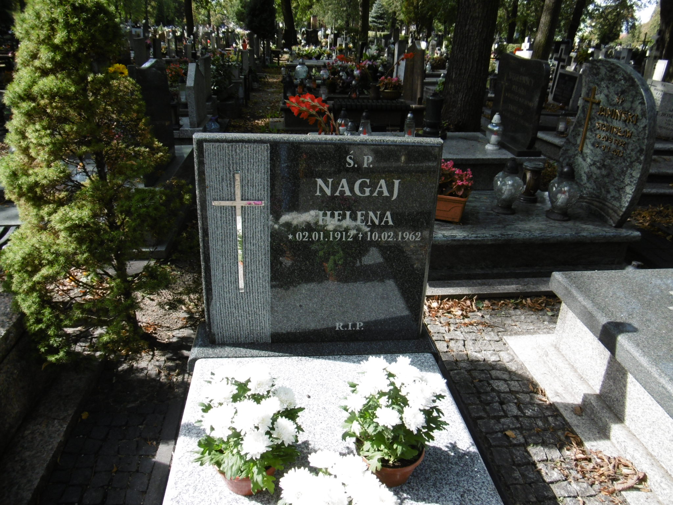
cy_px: 252
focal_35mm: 28
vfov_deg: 49.7
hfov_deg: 63.4
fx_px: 544
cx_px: 336
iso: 100
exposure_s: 1/250
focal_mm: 5
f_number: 3.3
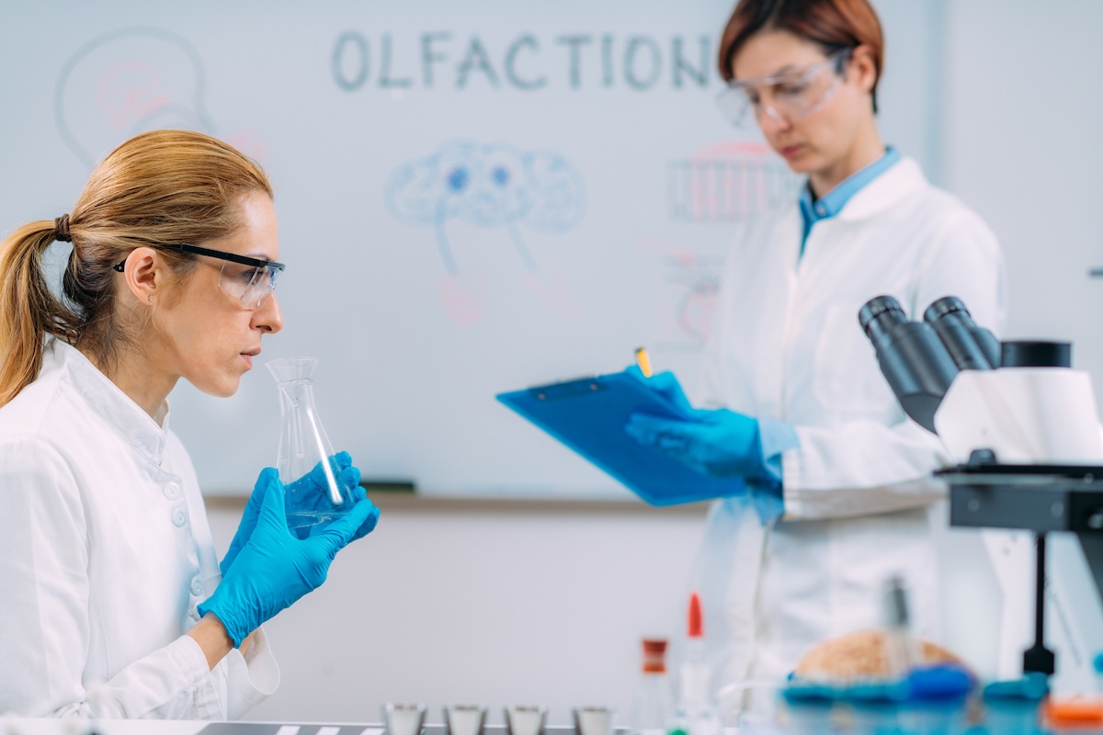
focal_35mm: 85
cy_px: 368
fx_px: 2604
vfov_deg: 16.1
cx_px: 552
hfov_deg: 23.9
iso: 200
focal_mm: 85
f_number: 2.5
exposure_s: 1/160
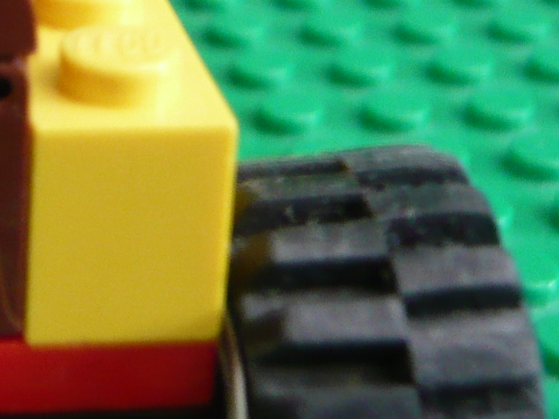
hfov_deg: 17.4
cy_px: -58
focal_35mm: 105
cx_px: -205
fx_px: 1696
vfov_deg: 13.8
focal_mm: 4.6
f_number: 2.8
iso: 200
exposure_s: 1/5
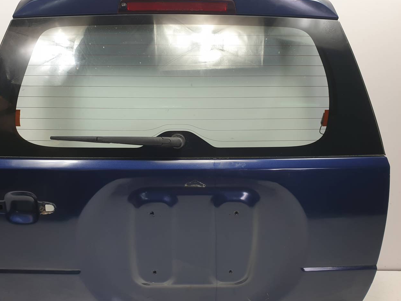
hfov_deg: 59.8
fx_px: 348
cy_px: 151
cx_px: 177
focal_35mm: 30
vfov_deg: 46.8
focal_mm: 4.3
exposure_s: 1/100
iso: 64
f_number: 2.4
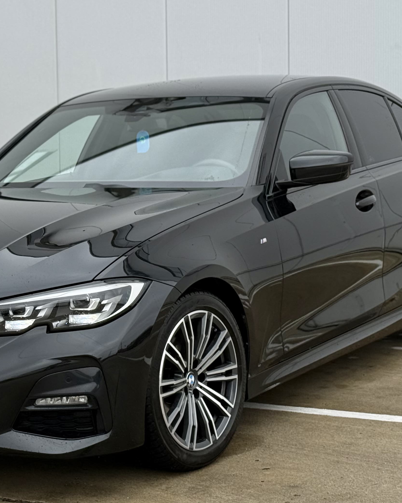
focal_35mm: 91
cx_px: 119
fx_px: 1353
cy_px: 239
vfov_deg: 21.0
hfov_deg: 16.8
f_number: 1.78
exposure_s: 1/819
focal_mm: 6.76
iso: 80
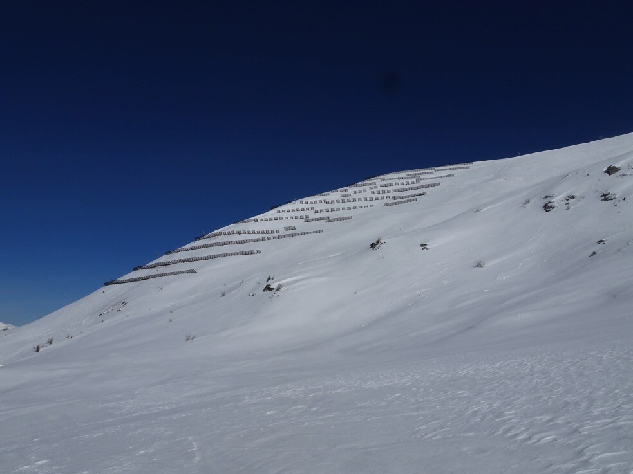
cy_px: 230
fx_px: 457
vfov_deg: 54.9
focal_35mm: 25
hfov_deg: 69.4
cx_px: 319
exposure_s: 1/2000
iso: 80
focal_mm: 4.1
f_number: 5.6
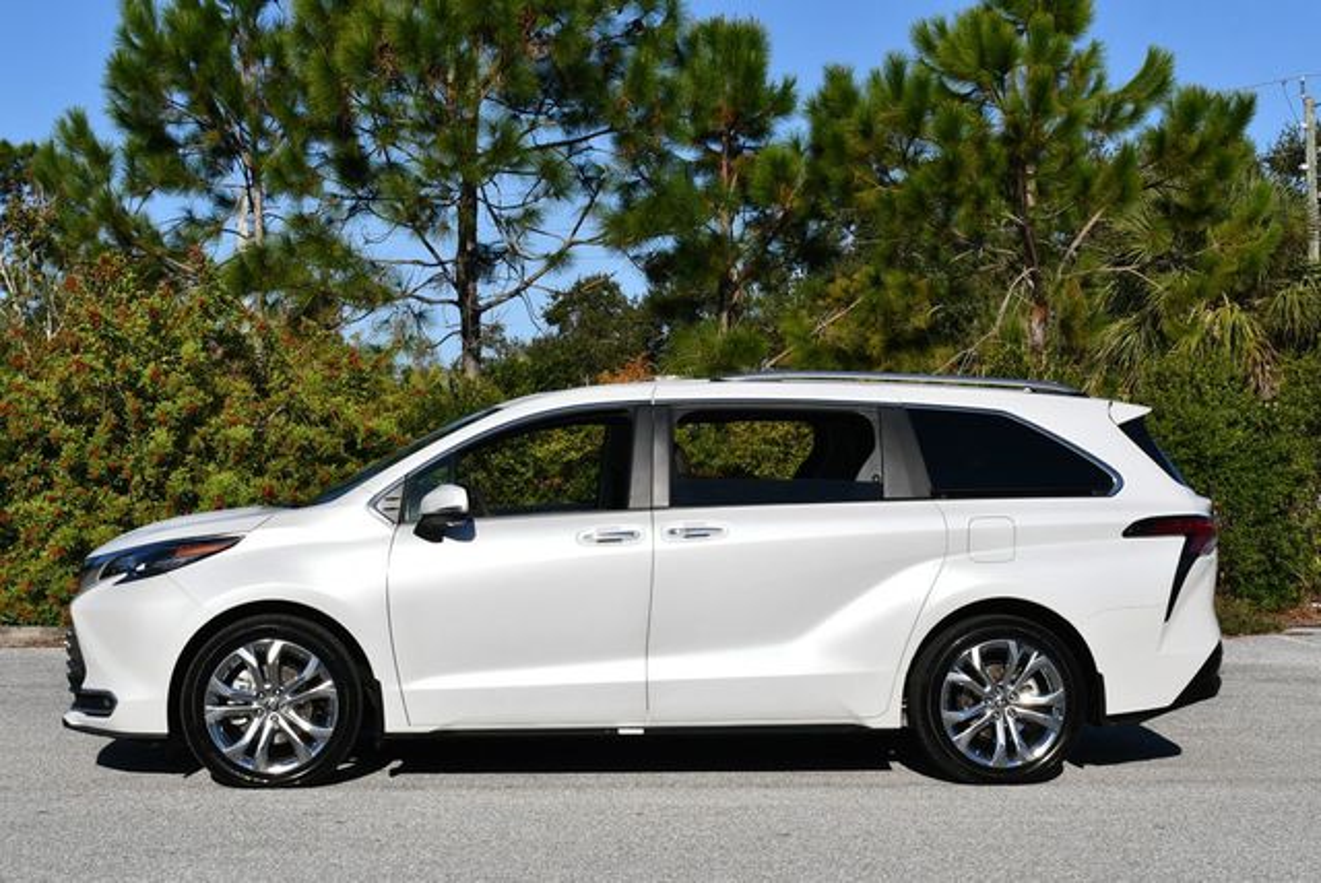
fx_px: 2204
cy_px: 442
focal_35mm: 60
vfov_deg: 22.7
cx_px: 660
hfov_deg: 33.4
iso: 100
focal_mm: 30
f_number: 10
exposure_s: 1/400
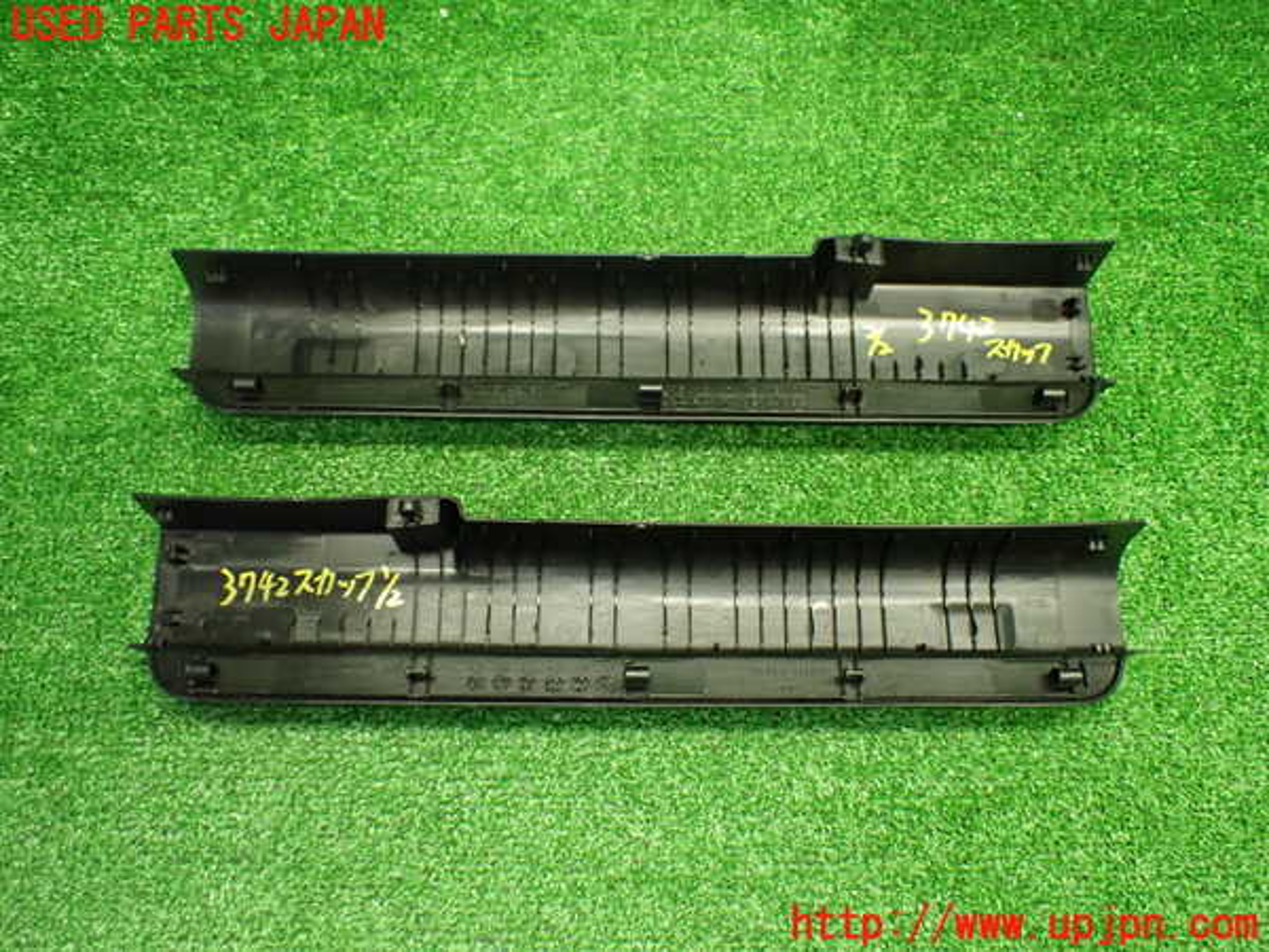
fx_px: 1100
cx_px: 634
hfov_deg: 60.0
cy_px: 476
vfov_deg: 46.8
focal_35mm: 30
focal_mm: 5.4
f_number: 2.3
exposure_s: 1/100
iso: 800
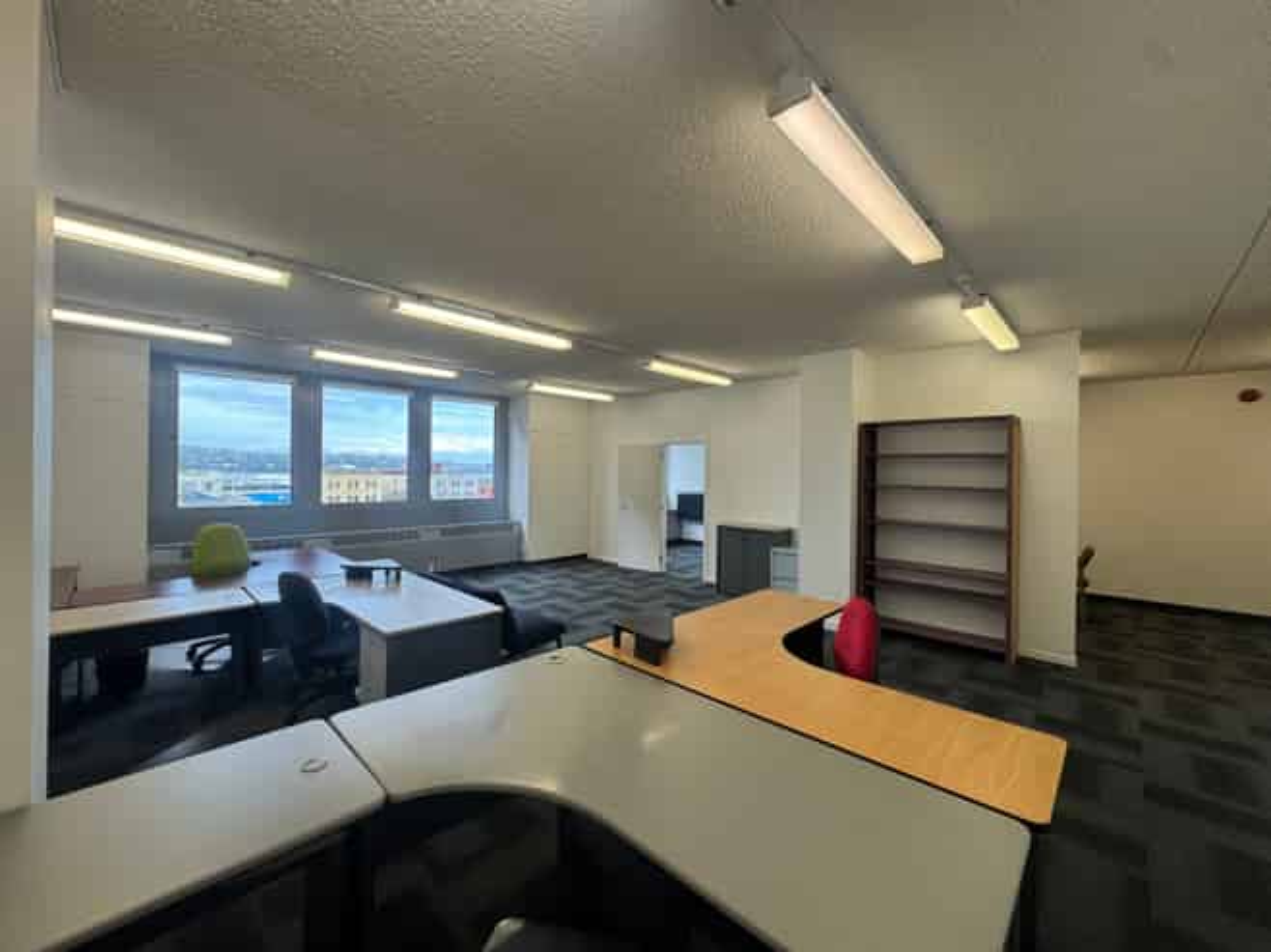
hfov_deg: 102.1
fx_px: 514
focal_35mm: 14
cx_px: 636
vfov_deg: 85.6
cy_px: 476
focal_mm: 2.22
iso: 64
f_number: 2.2
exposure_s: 1/100
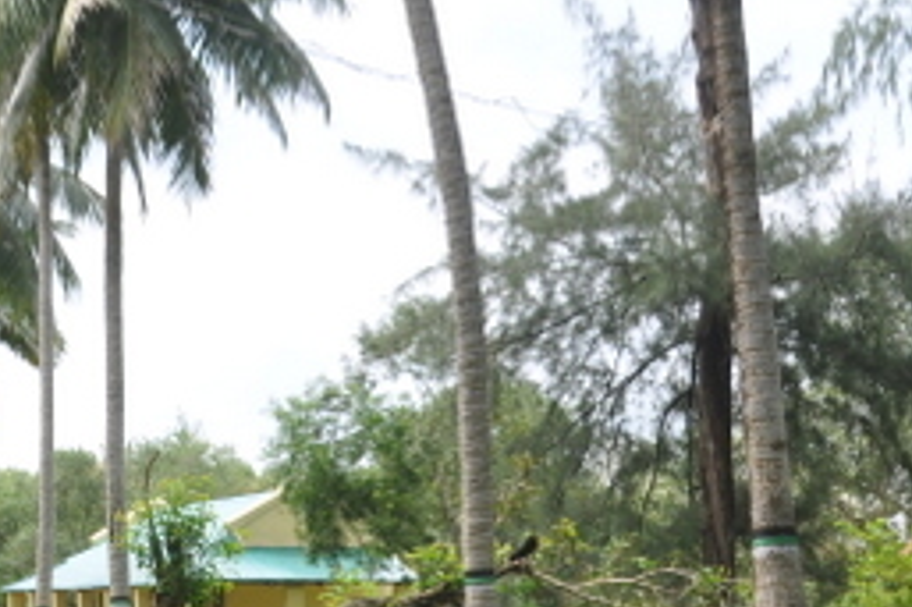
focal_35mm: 84
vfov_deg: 16.1
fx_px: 2127
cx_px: 82
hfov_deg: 23.5
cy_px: 479
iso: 200
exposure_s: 1/160
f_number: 6.3
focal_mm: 18
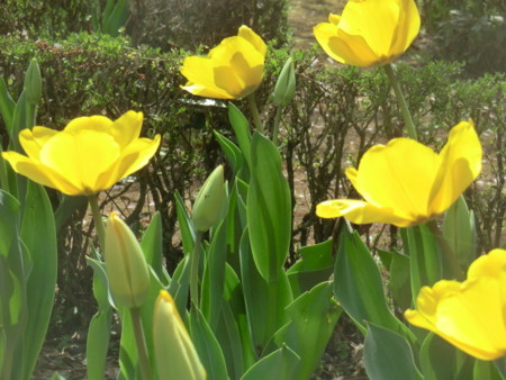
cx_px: 253
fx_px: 1799
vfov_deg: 12.1
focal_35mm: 123
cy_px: 190
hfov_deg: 16.0
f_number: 5.2
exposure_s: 1/320
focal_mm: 22
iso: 80
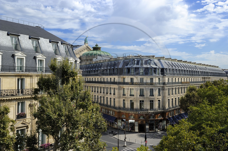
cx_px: 114
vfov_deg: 33.3
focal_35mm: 40
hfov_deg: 48.5
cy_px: 76
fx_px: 253
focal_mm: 40
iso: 200
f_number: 11
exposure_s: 1/160
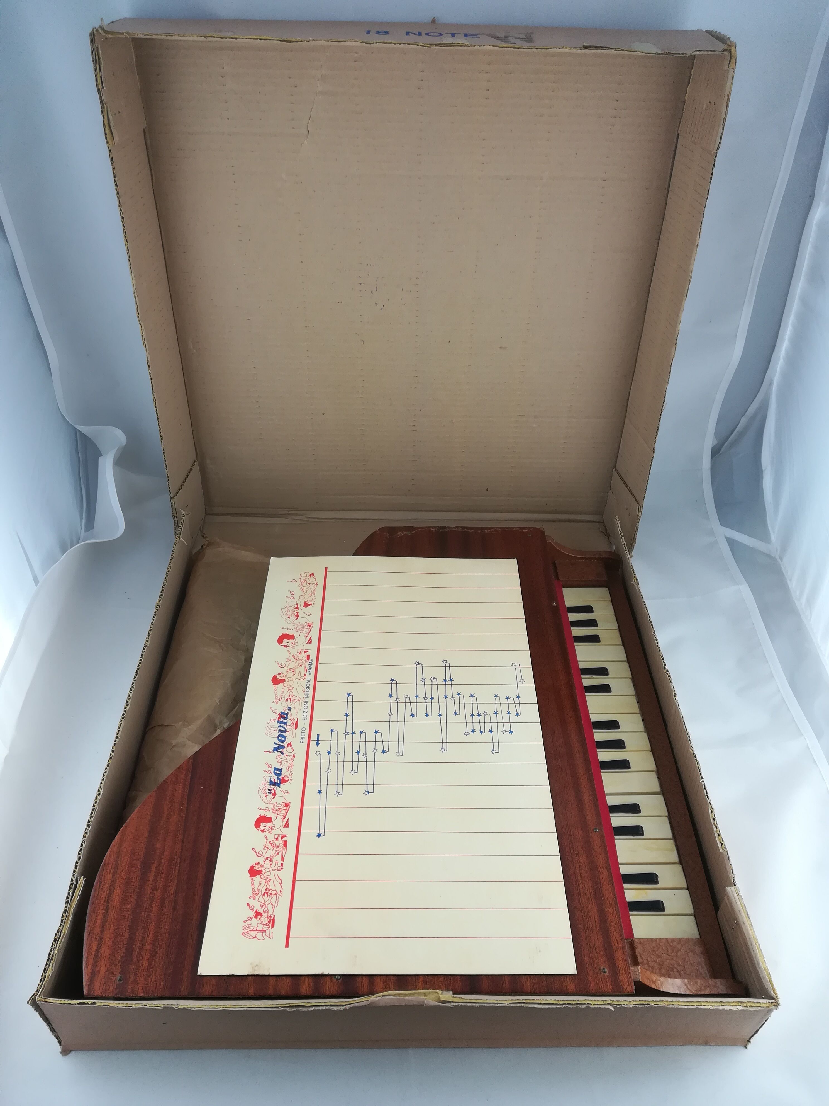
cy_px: 553
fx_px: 830
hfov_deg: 53.1
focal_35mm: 26
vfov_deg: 67.3
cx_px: 414
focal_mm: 3.83
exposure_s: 1/50
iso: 64
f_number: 2.2
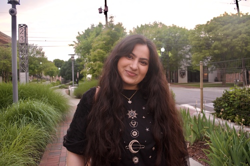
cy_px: 83
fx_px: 208
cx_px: 125
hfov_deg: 61.9
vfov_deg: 43.6
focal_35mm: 30
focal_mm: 20
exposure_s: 1/60
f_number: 4
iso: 800
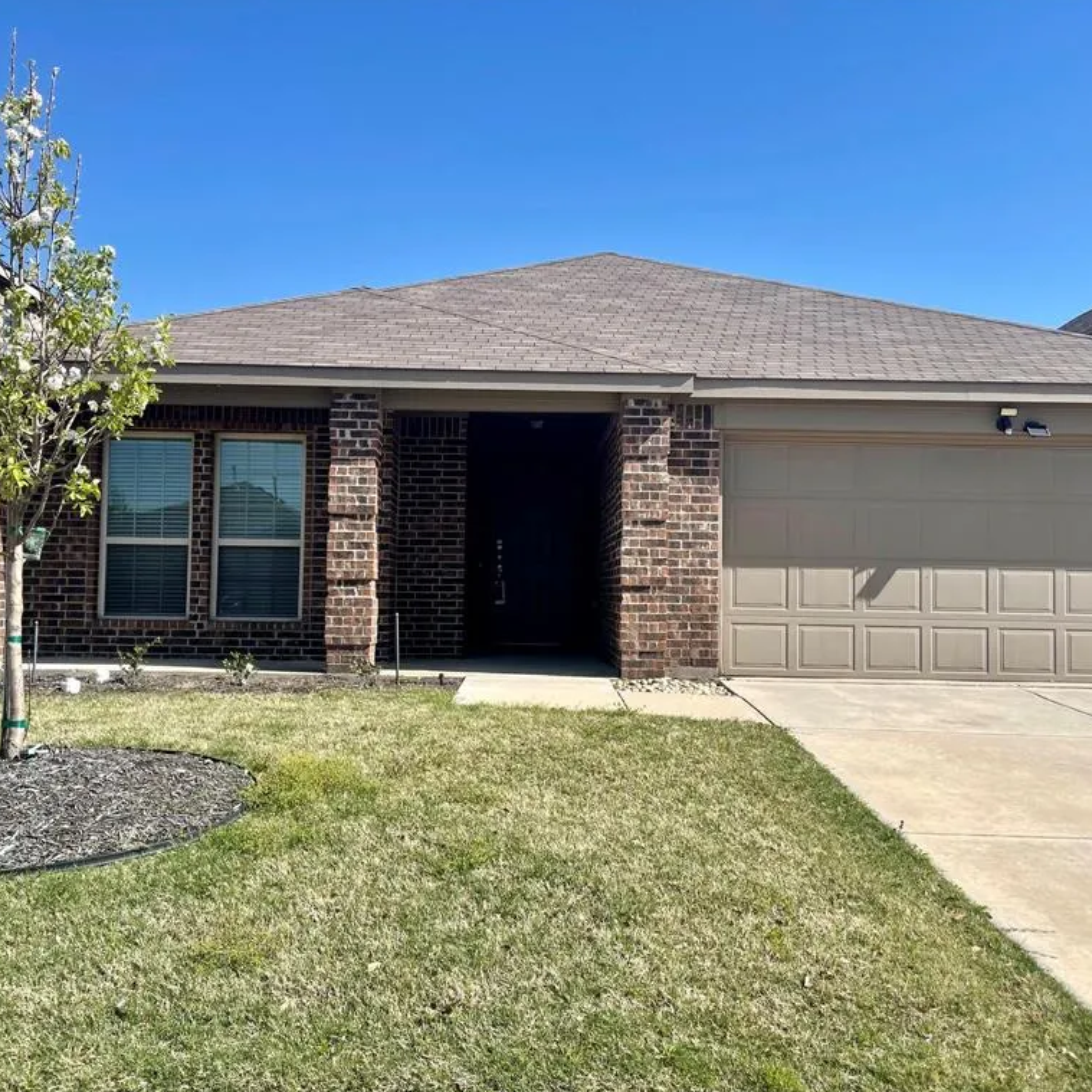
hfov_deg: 52.5
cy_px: 544
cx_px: 525
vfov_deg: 52.5
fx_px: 1106
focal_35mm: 31
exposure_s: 1/3344
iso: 32
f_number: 1.6
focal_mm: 5.1
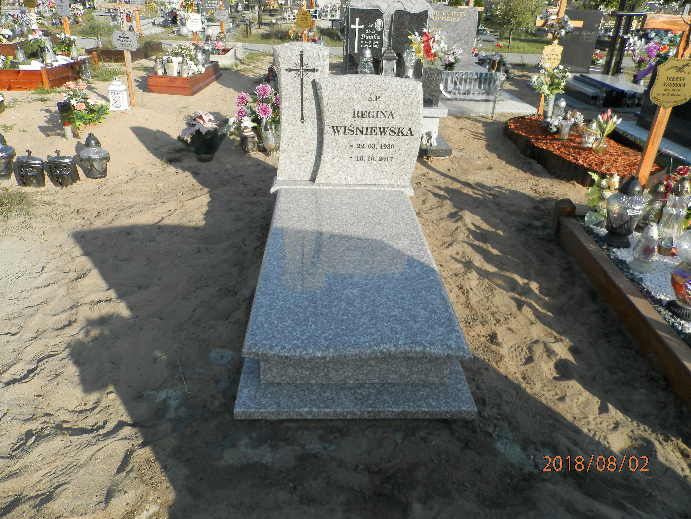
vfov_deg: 54.9
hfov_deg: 69.4
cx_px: 346
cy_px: 260
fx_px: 499
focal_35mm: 25
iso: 80
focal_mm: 4.5
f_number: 3.1
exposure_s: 1/800
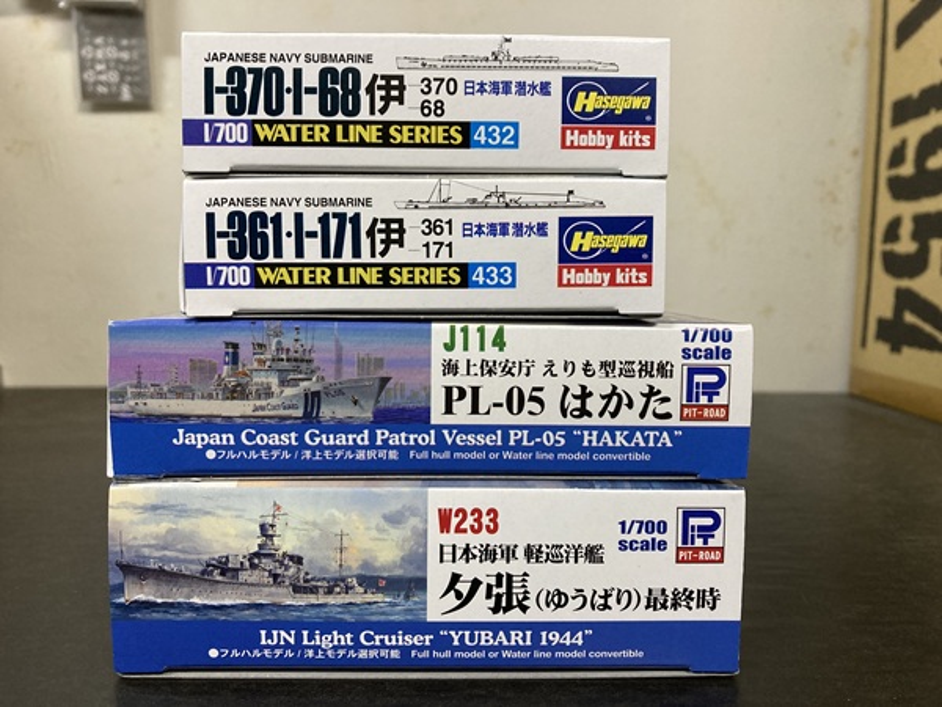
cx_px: 471
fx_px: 762
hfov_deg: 63.4
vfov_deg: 49.7
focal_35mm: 28
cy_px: 354
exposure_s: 1/60
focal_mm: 3.99
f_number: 1.8
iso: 125
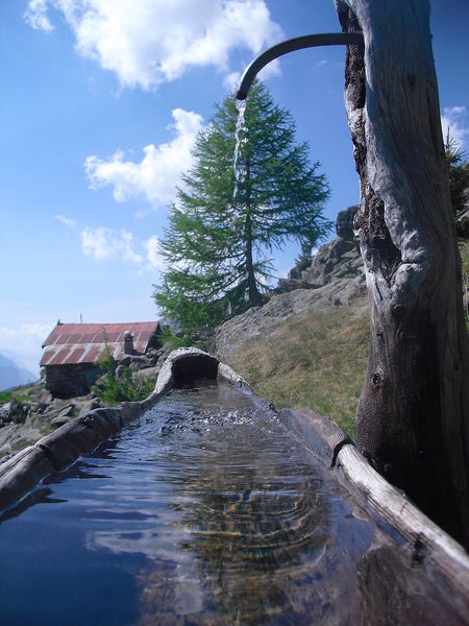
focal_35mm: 36
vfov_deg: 51.4
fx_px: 650
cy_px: 313
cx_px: 234
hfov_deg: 39.7
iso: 100
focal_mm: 6.3
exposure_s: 1/320
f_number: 7.8
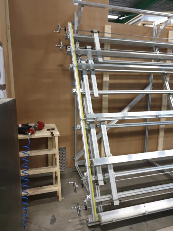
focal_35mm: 26
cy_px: 116
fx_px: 173
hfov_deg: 53.1
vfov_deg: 67.3
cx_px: 86
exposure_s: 1/50
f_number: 1.5
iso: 320
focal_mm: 4.3
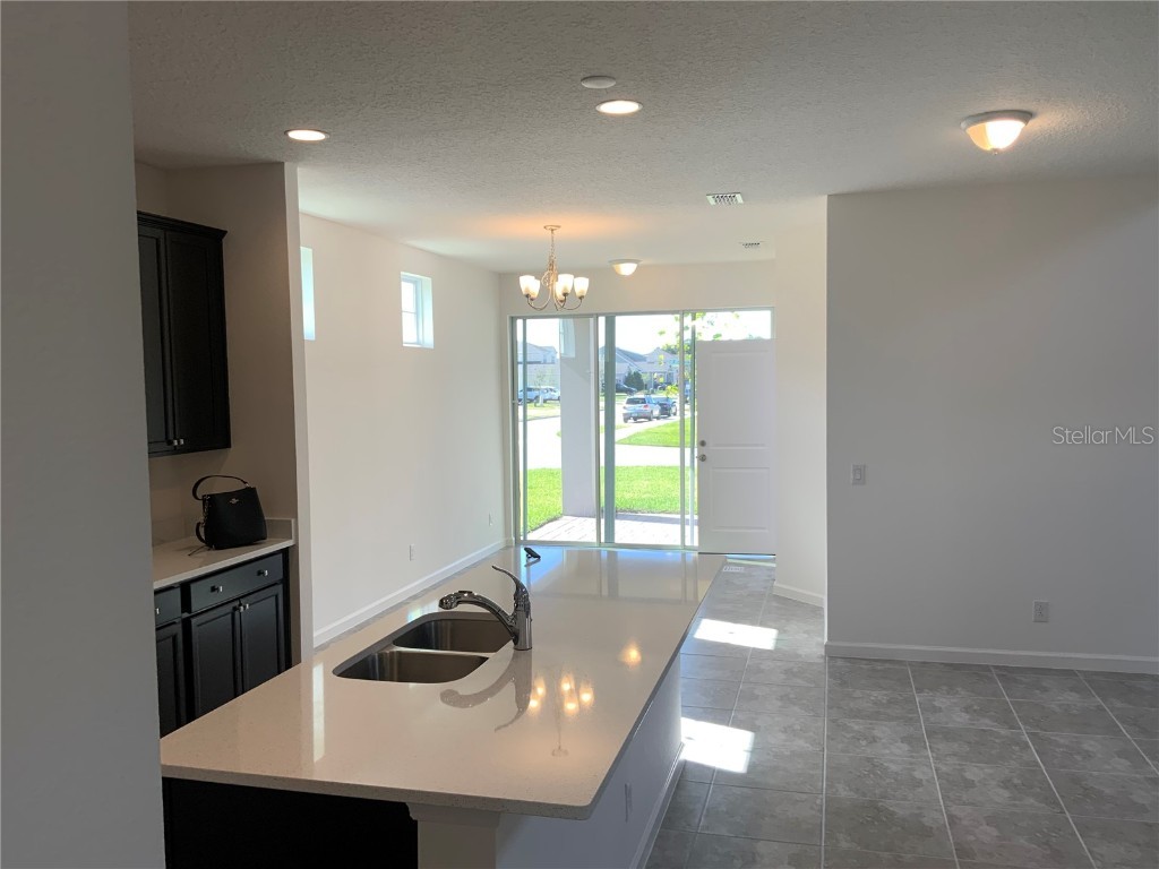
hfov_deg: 61.7
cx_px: 580
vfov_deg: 48.2
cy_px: 434
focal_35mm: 29
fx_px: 971
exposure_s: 1/120
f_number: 1.8
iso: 20
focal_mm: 3
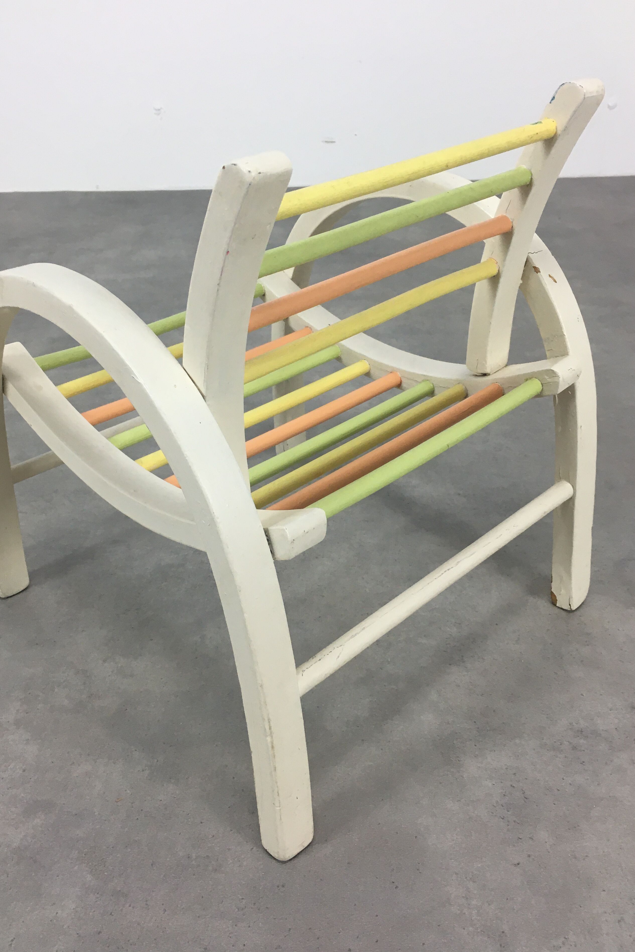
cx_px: 291
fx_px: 846
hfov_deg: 41.1
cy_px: 449
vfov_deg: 58.7
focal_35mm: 32
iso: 40
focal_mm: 4.15
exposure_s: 1/33
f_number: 2.2
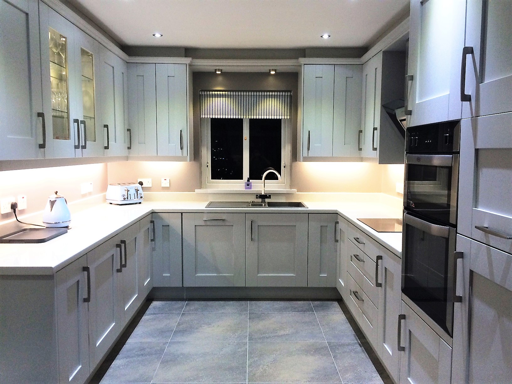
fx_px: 429
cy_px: 192
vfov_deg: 48.2
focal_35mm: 29
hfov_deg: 61.7
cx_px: 256
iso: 40
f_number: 2.2
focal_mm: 4.15
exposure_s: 1/30
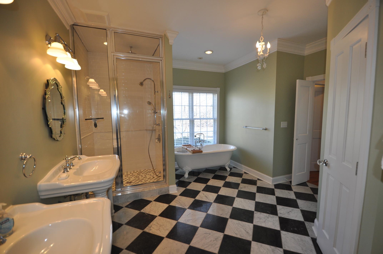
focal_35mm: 15
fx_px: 159
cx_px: 192
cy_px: 127
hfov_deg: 100.5
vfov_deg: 77.2
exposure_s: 1/125
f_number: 3.5
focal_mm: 10
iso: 450
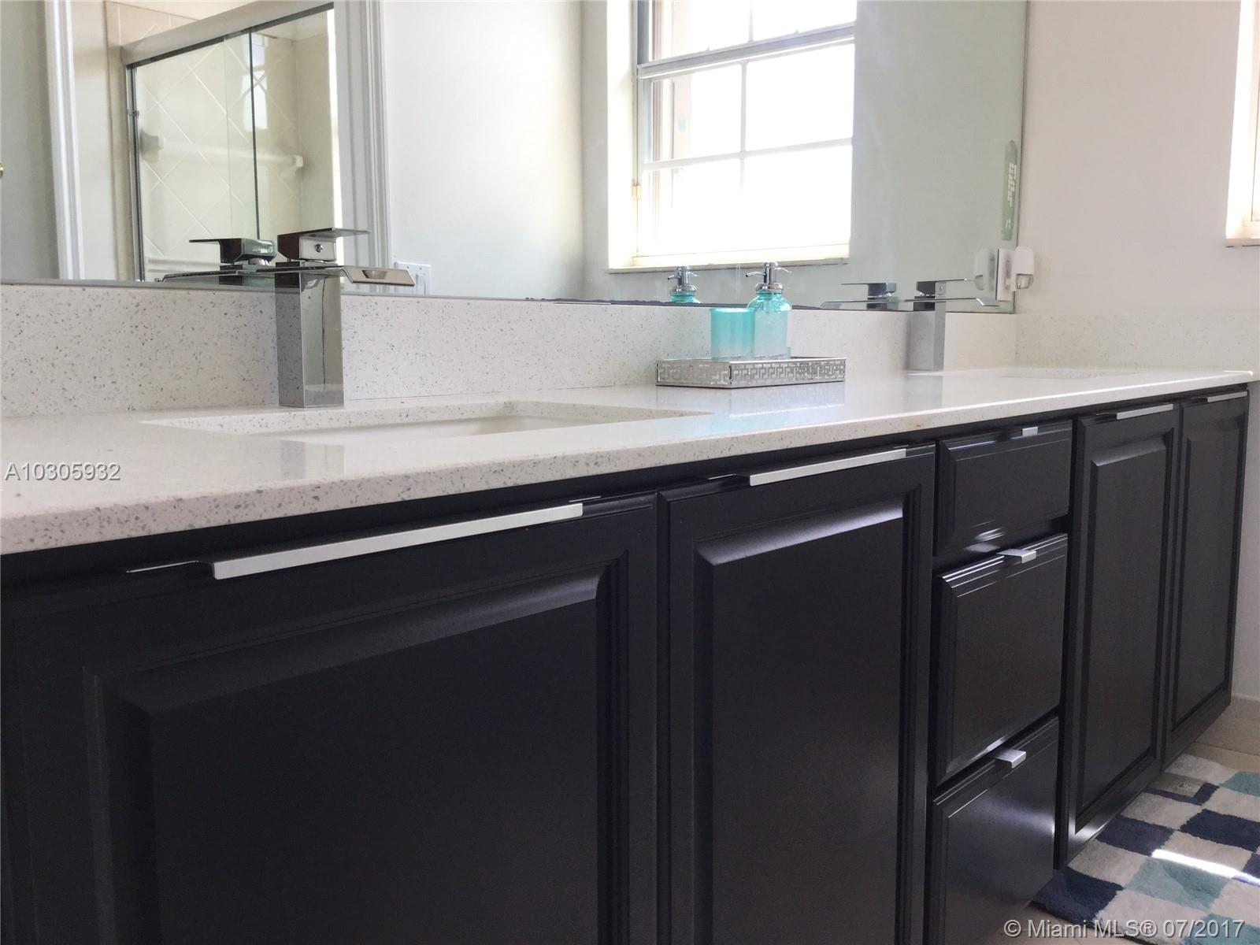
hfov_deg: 58.4
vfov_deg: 45.4
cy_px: 472
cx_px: 630
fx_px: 1128
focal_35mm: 31
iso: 40
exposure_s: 1/120
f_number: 2.4
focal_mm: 3.3
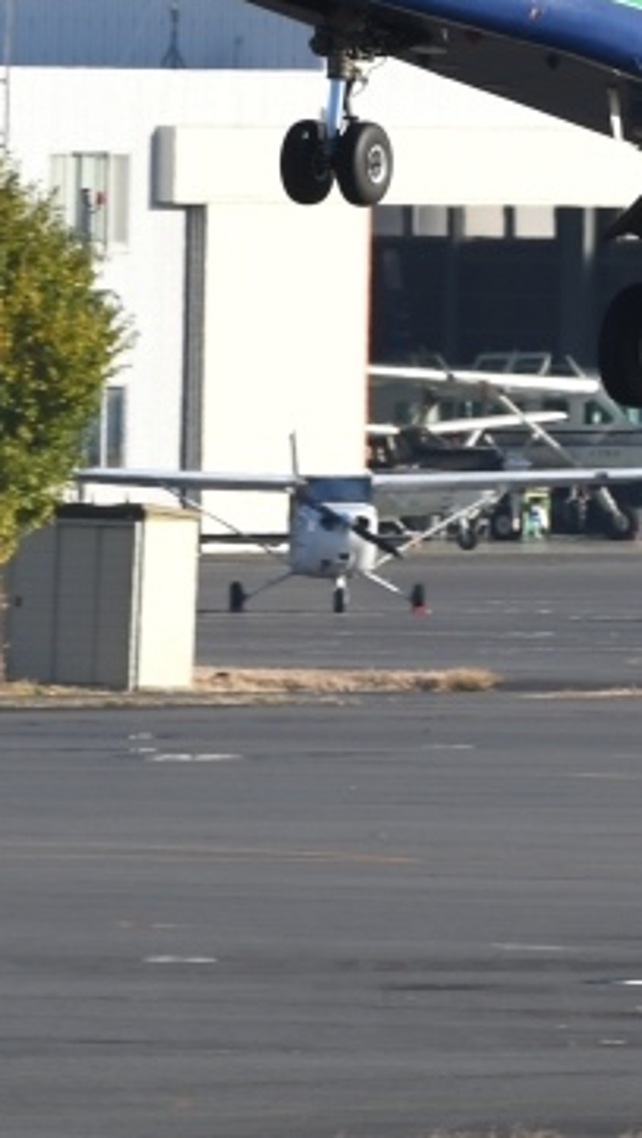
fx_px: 44274
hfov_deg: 0.8
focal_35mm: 1465
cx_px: 1164
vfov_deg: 1.5
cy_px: 149
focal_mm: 330
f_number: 8
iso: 400
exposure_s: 1/800
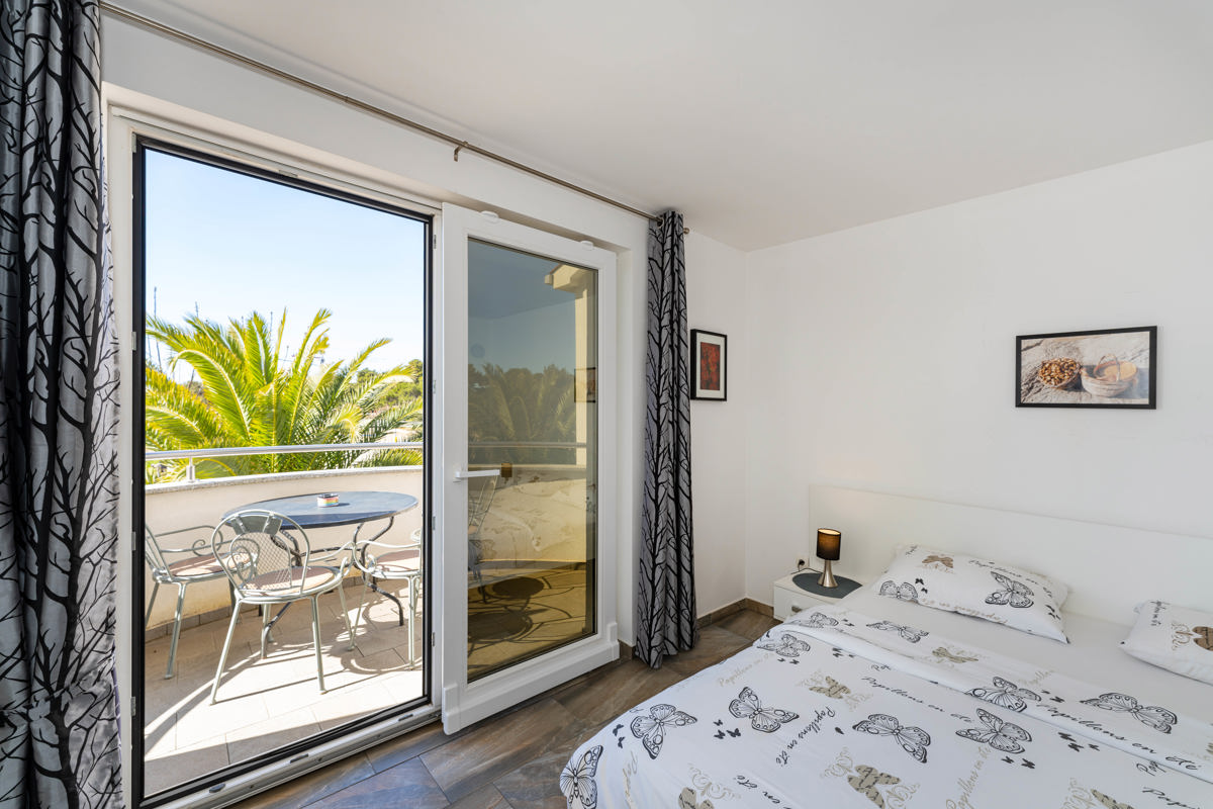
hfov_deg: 104.3
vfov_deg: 81.2
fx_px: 472
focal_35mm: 14
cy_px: 404
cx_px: 606
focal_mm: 14
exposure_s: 1/60
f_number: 7.1
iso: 100
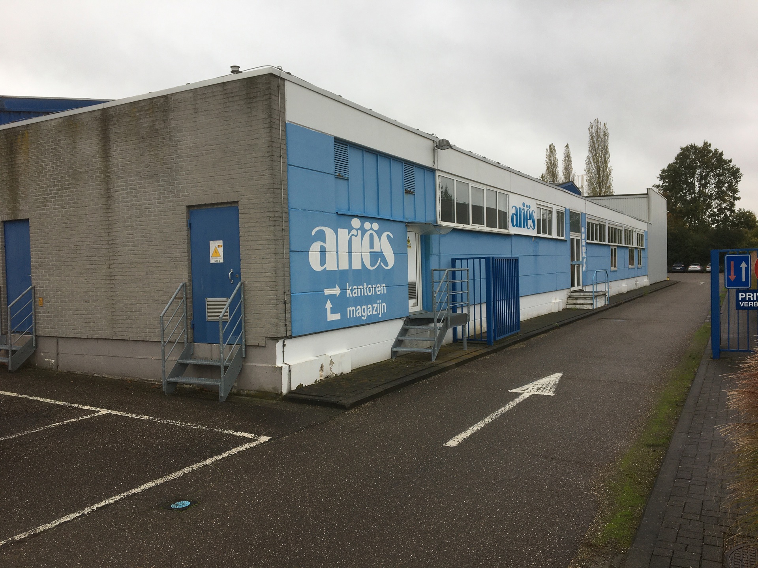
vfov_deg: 48.2
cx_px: 379
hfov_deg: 61.7
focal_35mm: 29
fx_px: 635
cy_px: 284
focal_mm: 4.15
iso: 25
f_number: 2.2
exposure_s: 1/235
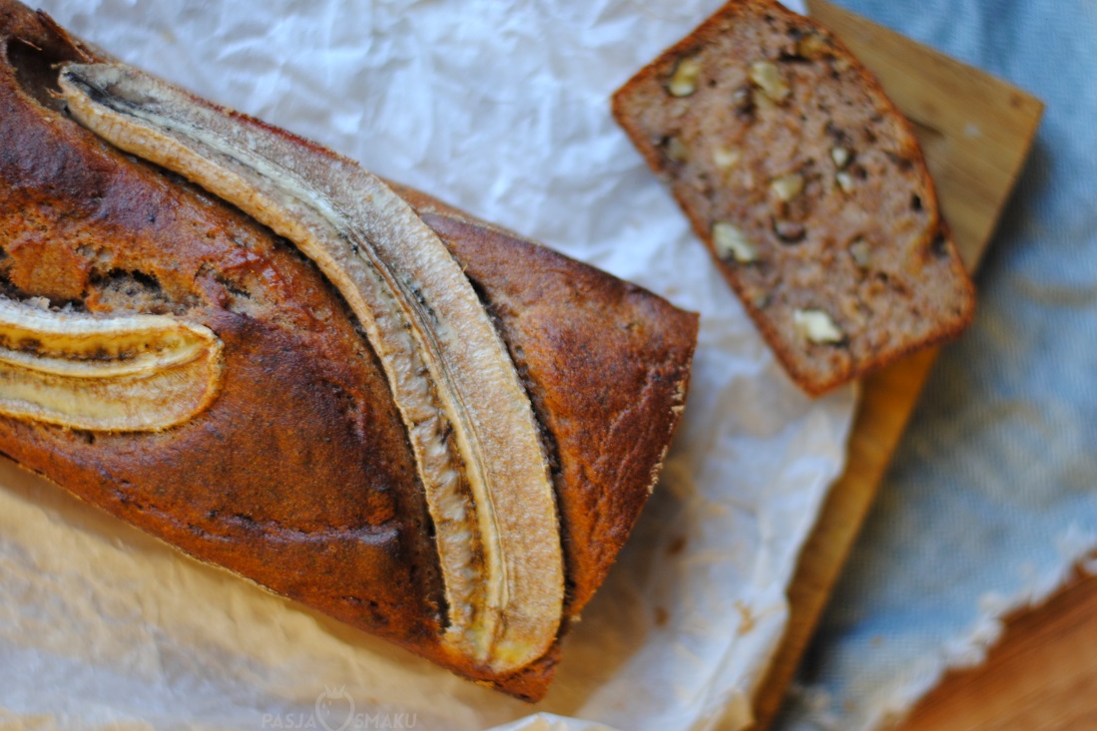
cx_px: 598
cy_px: 361
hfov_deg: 24.8
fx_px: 2499
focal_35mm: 82
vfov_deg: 16.7
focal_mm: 50
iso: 100
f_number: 1.8
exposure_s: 1/13
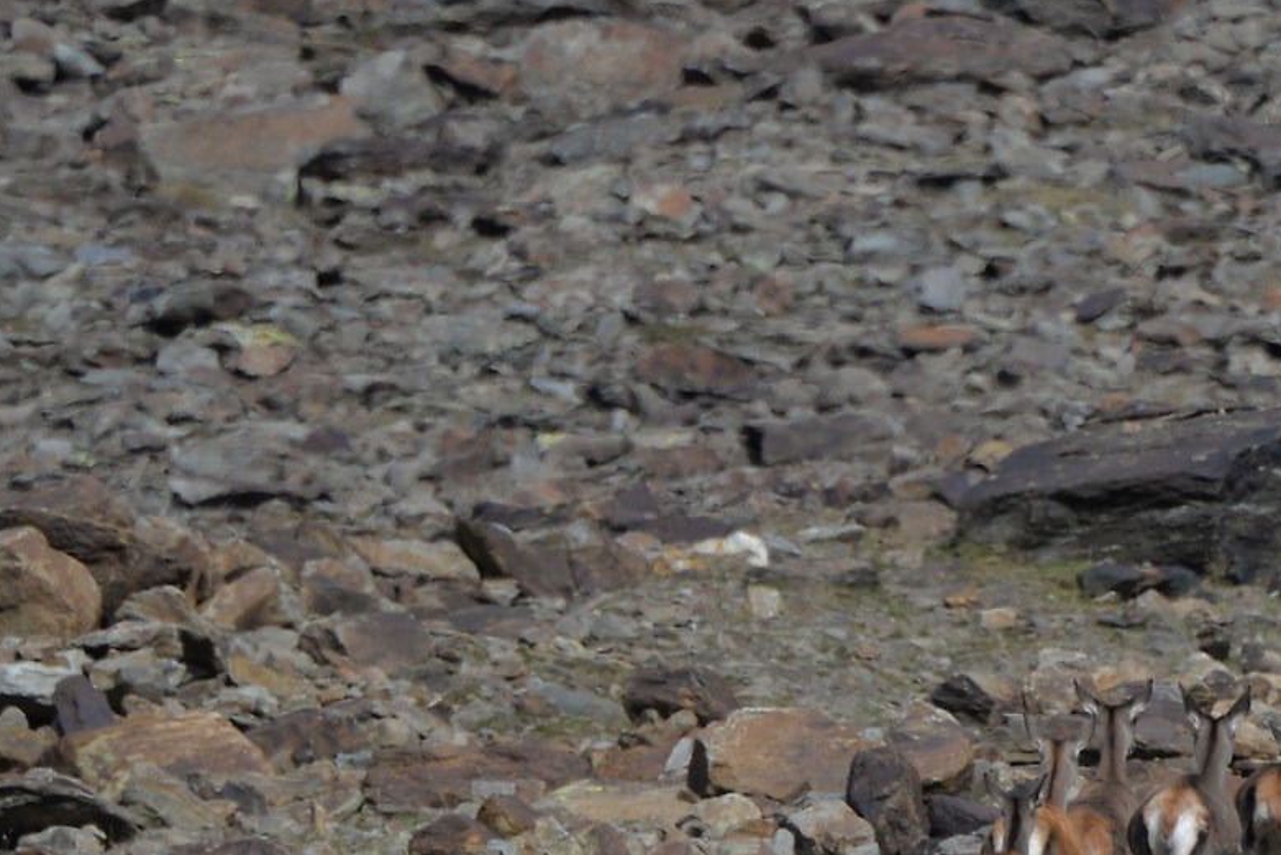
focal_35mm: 1690
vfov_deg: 0.8
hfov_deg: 1.2
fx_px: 60143
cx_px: 1458
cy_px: 939
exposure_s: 1/640
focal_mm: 550
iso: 280
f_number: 8
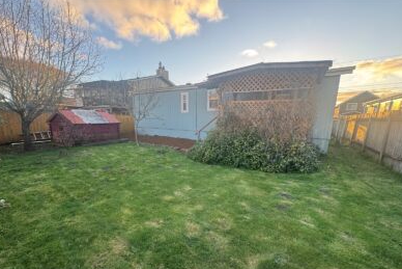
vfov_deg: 77.0
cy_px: 153
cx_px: 200
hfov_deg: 100.4
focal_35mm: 15
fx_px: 168
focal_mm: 2.22
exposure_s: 1/99
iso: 40
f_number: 2.2
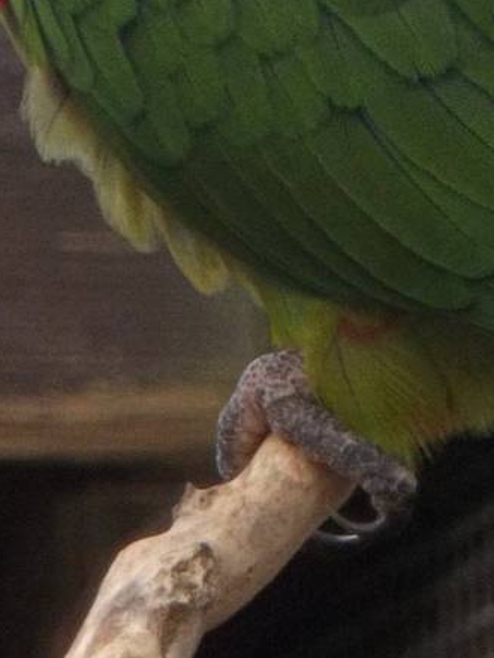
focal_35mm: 600
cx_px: 147
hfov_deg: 2.5
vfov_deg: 3.3
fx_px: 11417
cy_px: -58
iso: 160
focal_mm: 29.5
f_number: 5.9
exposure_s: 1/50
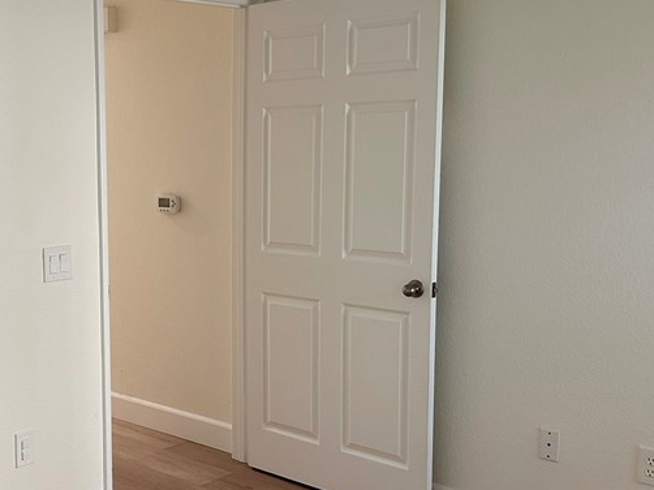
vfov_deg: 29.6
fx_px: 925
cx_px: 122
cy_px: 255
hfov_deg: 37.4
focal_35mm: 49
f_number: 1.78
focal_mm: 6.86
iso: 200
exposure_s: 1/60
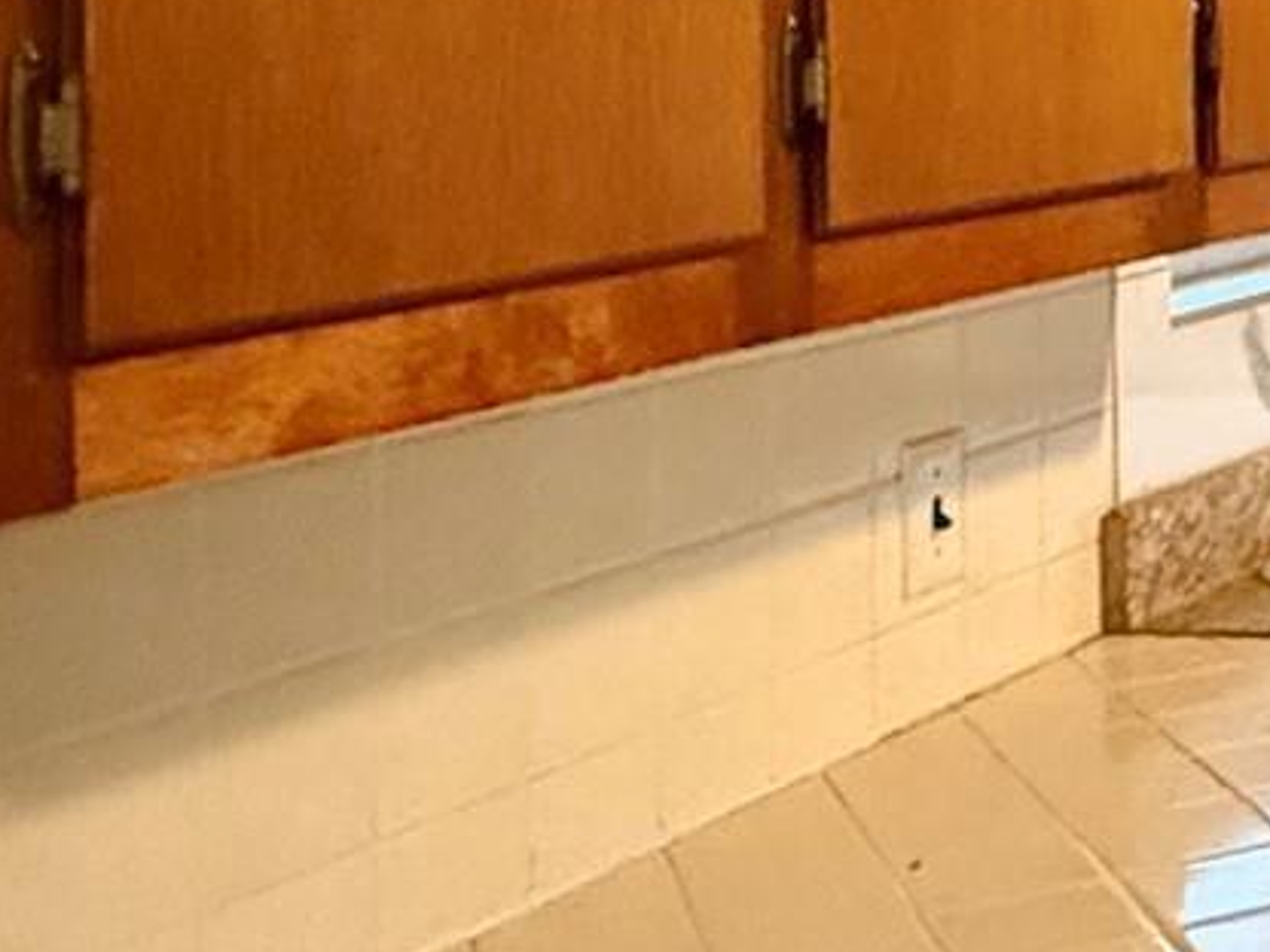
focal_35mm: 69
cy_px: -43
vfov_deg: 20.5
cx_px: 1942
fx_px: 2531
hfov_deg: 22.6
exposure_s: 1/60
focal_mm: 2.22
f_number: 2.2
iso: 1250
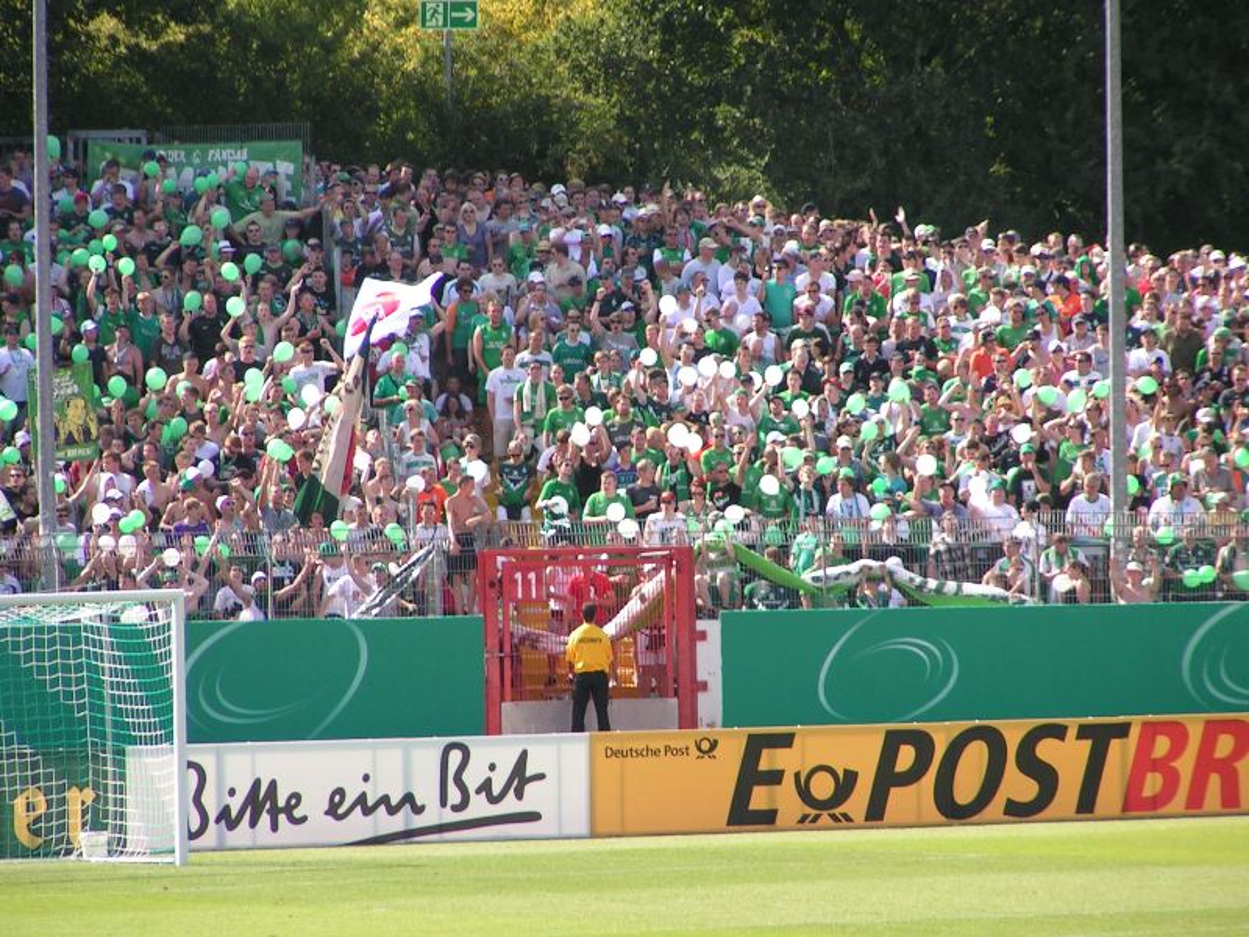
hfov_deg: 5.8
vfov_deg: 4.4
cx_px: 624
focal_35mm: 340
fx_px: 12268
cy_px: 468
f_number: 3.5
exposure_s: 1/400
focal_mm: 52
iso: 50
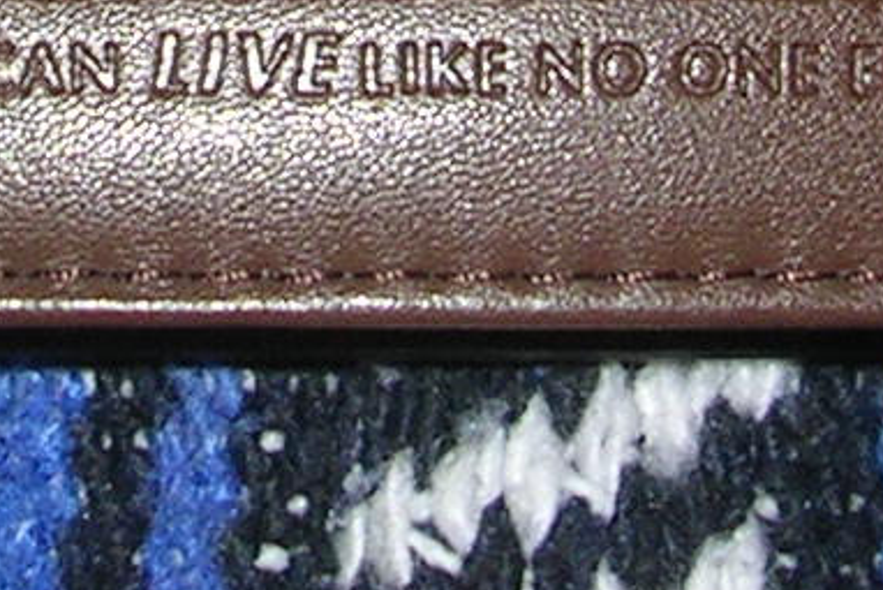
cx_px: 62
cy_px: -750
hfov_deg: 9.7
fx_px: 5202
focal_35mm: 212
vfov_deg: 6.2
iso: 50
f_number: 2.8
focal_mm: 5.8
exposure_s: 1/60.1
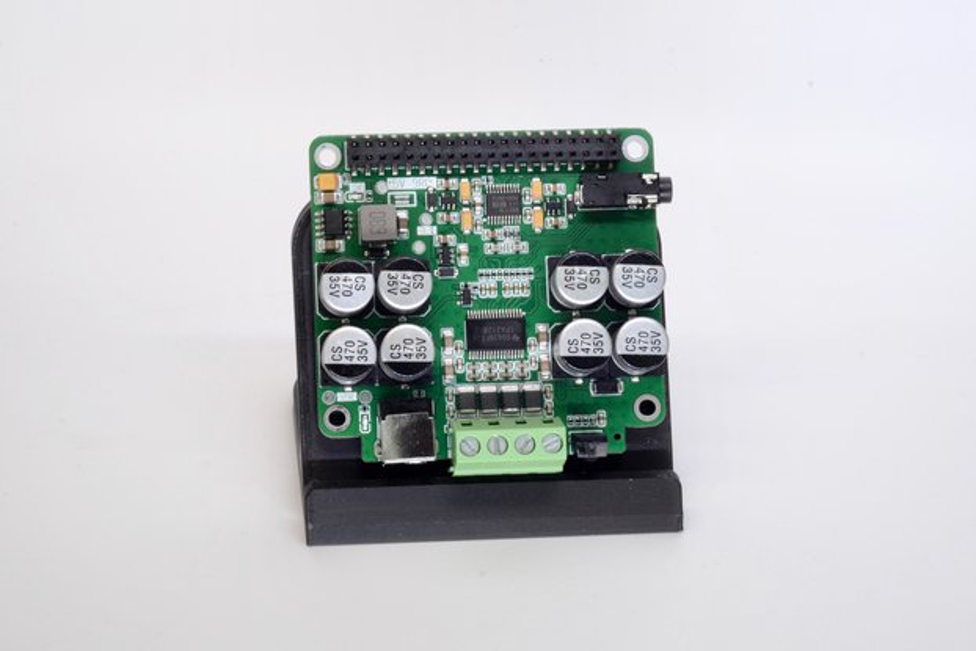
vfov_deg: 18.2
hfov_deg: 27.0
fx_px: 2034
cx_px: 488
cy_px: 326
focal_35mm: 75
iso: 400
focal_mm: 50
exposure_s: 1/8
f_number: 22
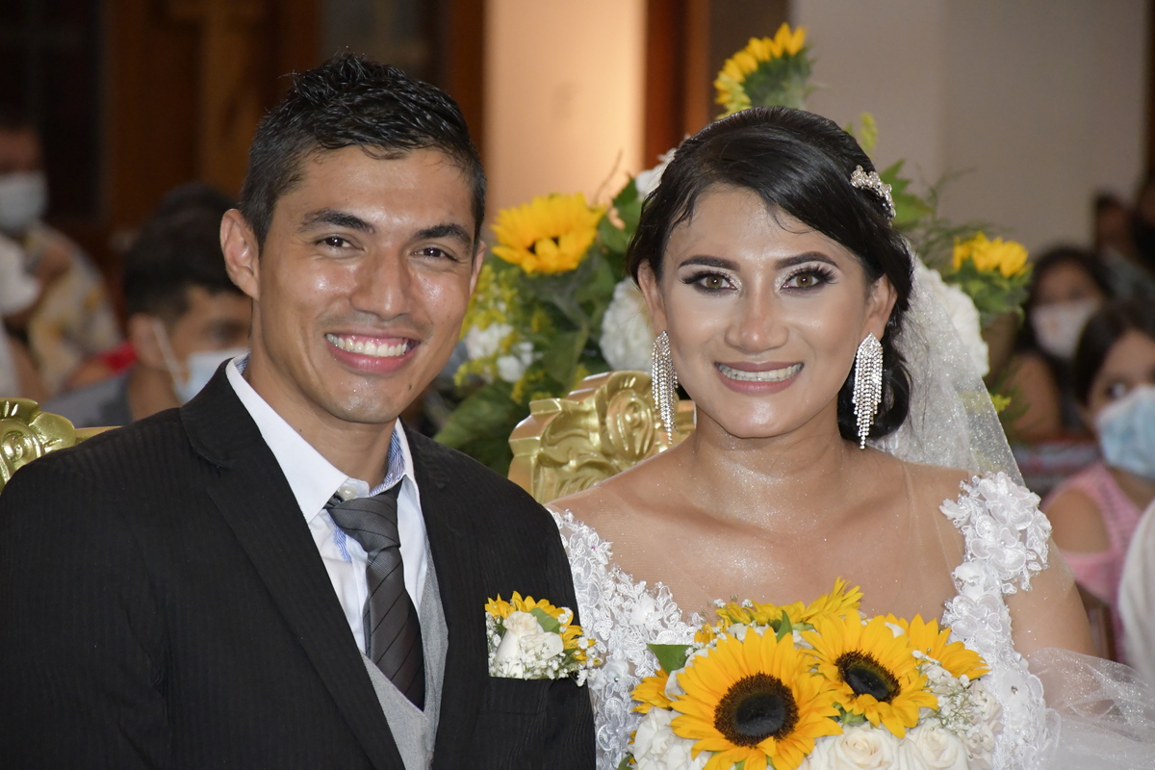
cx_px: 578
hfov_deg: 9.8
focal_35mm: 210
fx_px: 6737
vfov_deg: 6.5
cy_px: 385
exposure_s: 1/60
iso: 5000
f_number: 5.6
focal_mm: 140
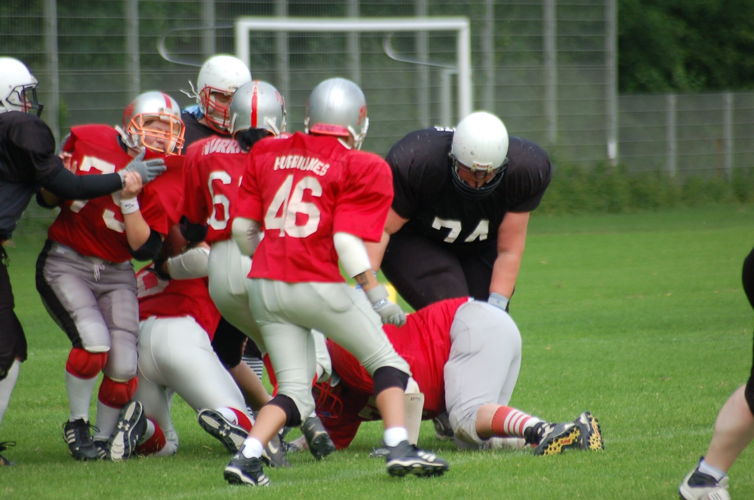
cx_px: 377
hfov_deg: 4.6
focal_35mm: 450
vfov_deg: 3.0
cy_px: 250
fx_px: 9407
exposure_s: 1/500
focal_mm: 300
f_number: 5.6
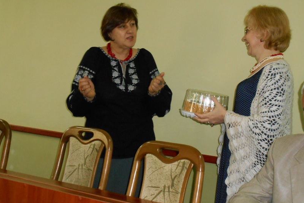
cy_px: 105
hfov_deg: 29.2
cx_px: 152
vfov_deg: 19.7
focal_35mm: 69
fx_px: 583
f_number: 5.3
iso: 640
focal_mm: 11.6
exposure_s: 1/60
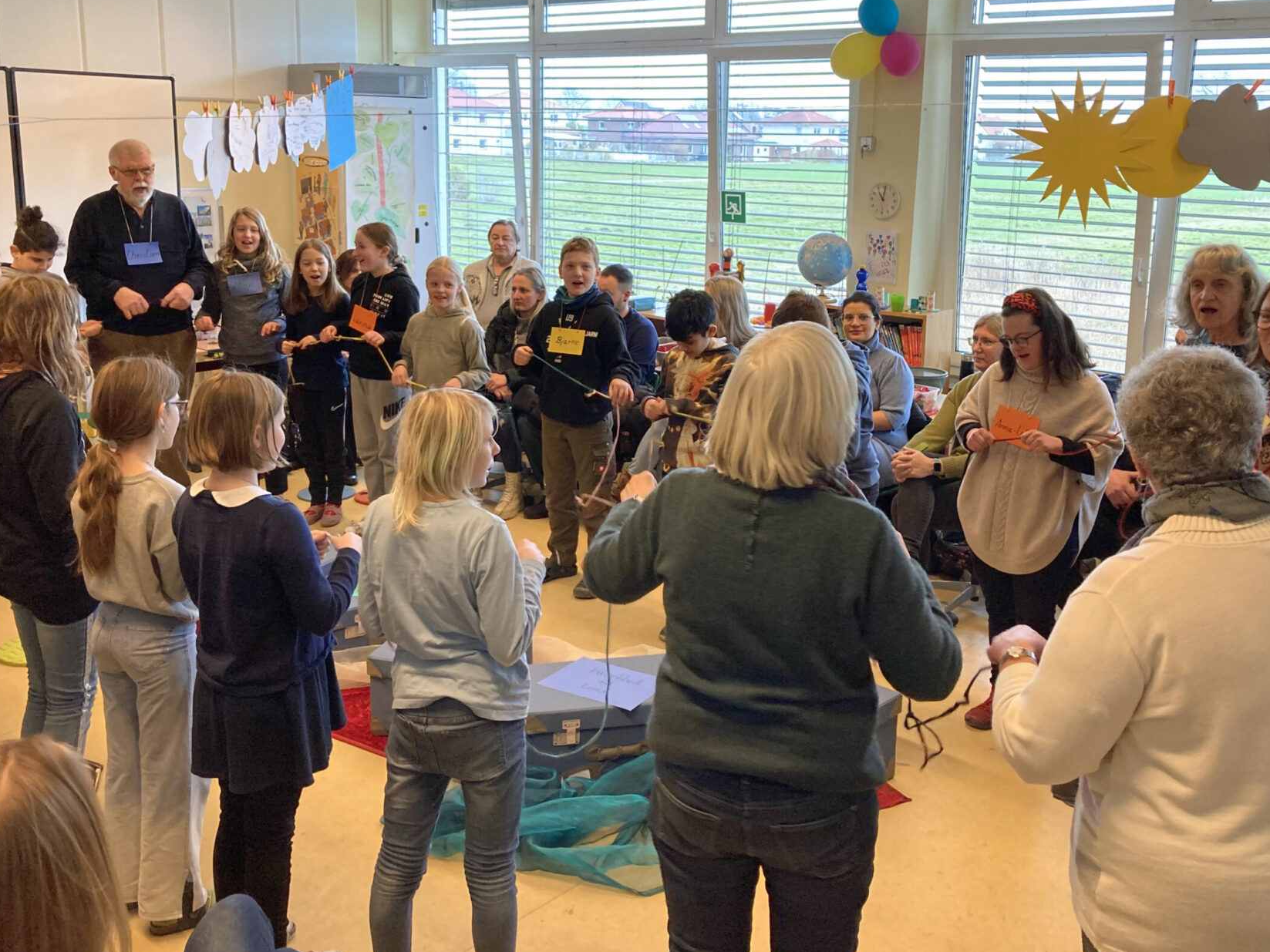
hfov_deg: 53.9
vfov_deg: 41.6
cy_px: 382
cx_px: 675
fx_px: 1247
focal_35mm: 34
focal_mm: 3.99
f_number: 1.8
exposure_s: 1/100
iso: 80
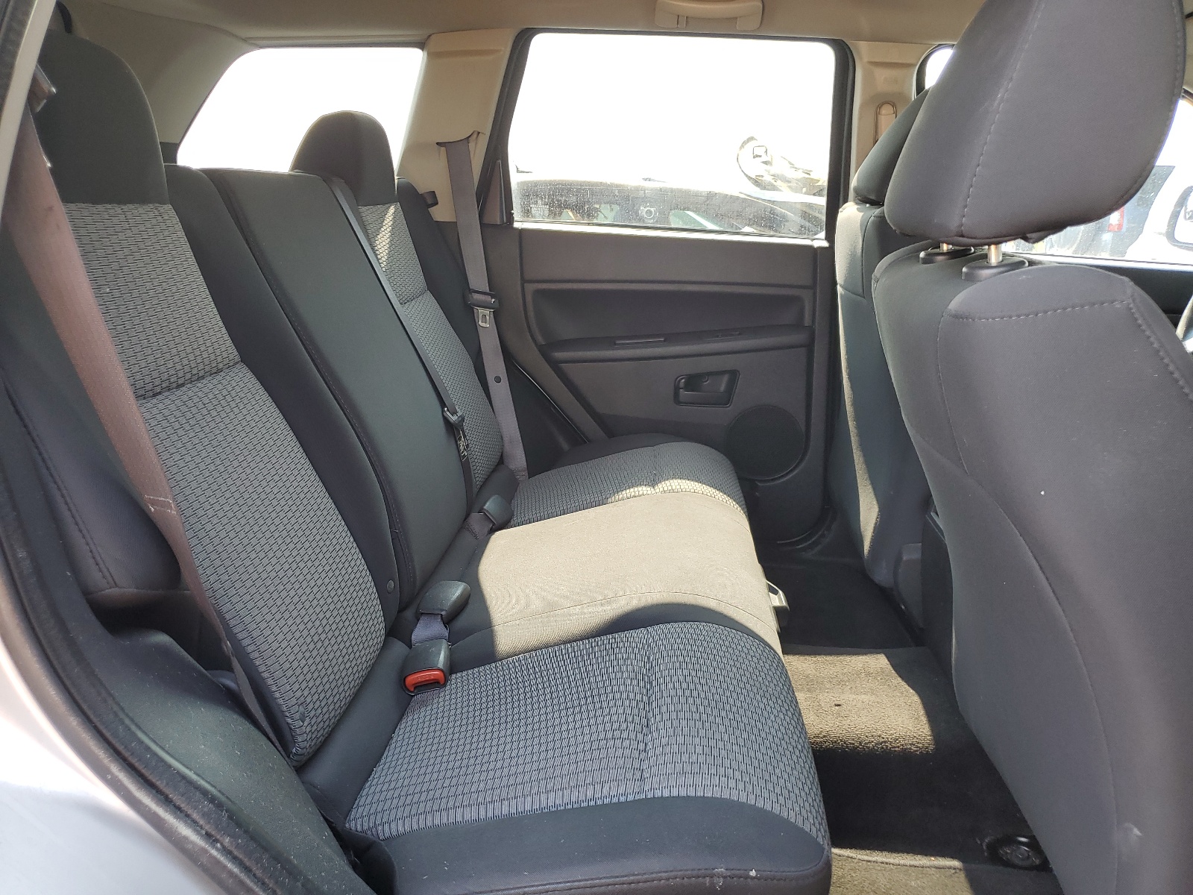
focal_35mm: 26
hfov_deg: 67.3
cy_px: 448
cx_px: 596
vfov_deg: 53.1
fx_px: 896
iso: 54
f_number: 1.5
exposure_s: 1/120
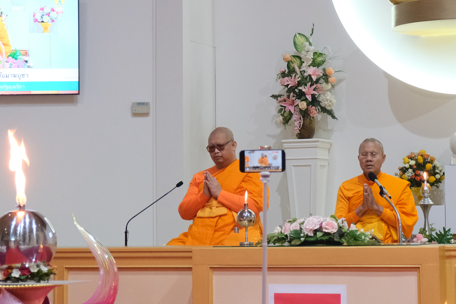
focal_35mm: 103
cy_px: 69
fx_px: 1305
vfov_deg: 13.2
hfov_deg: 19.8
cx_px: 269
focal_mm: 34.3
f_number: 3.6
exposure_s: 1/30
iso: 2500
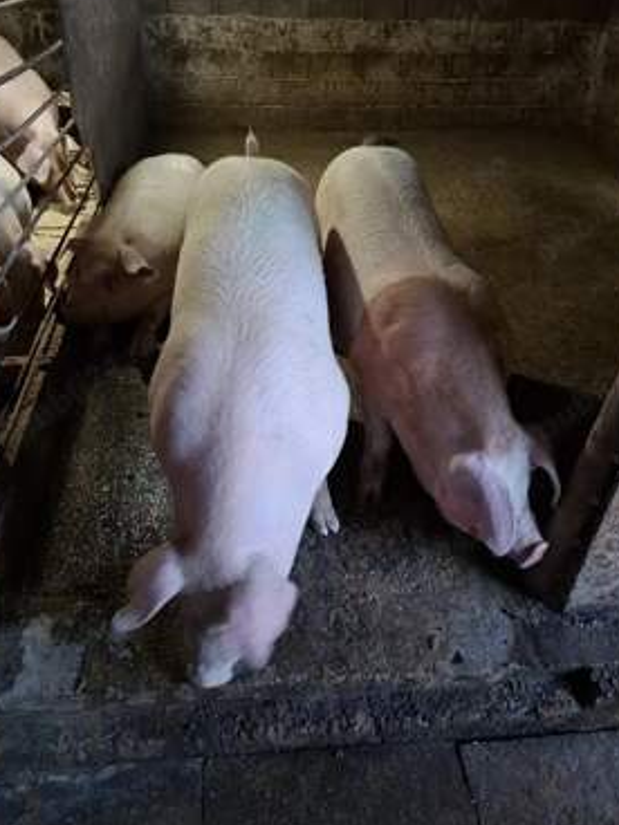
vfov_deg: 69.4
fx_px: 596
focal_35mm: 25
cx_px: 305
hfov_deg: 54.9
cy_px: 412
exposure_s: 1/25
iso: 400
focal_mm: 5.54
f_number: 1.8
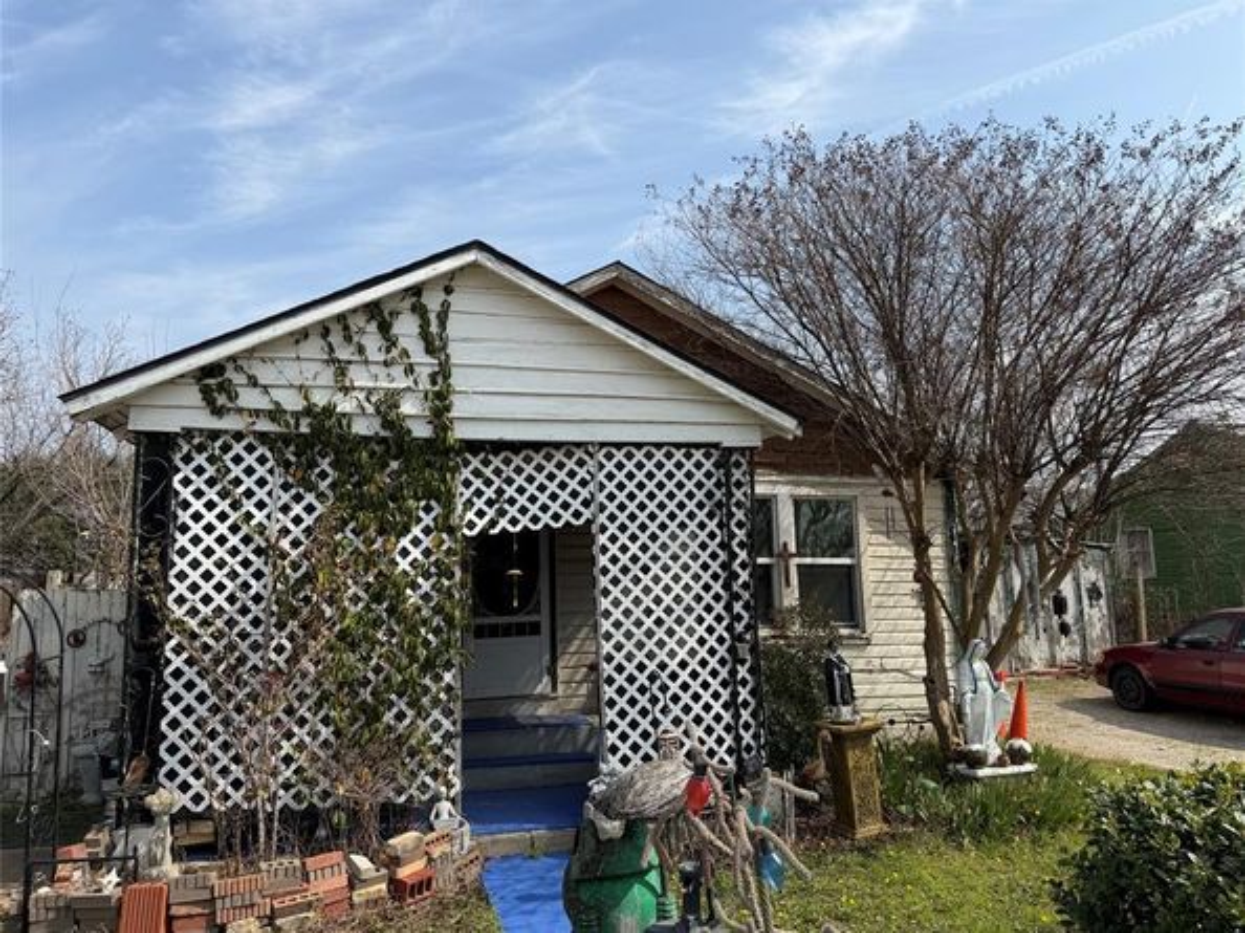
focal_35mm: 24
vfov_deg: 56.8
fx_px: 863
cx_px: 622
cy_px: 466
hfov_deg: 71.6
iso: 80
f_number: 1.78
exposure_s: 1/4975
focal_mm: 6.76
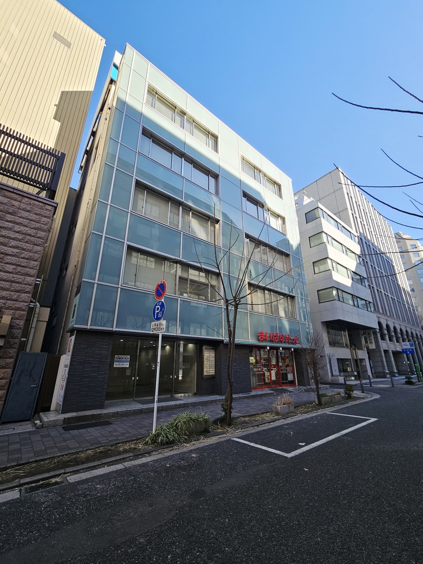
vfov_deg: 106.2
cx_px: 212
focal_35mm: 13
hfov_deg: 89.9
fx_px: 212
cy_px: 282
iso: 50
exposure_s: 1/652
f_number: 2.2
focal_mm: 2.2
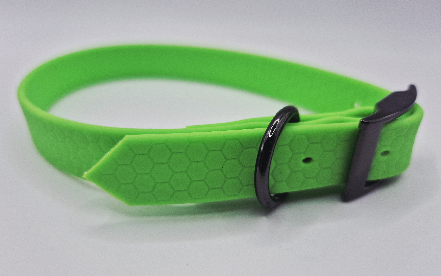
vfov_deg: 49.3
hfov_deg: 72.5
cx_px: 219
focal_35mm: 25
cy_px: 142
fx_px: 300
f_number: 1.8
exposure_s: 1/213
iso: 32
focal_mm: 5.4
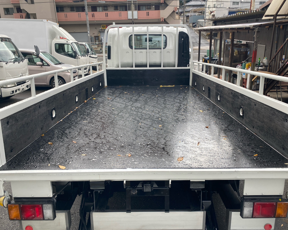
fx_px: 239
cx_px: 146
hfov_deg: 62.2
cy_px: 118
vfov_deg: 51.5
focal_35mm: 28
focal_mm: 4.25
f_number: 1.8
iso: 32
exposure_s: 1/539
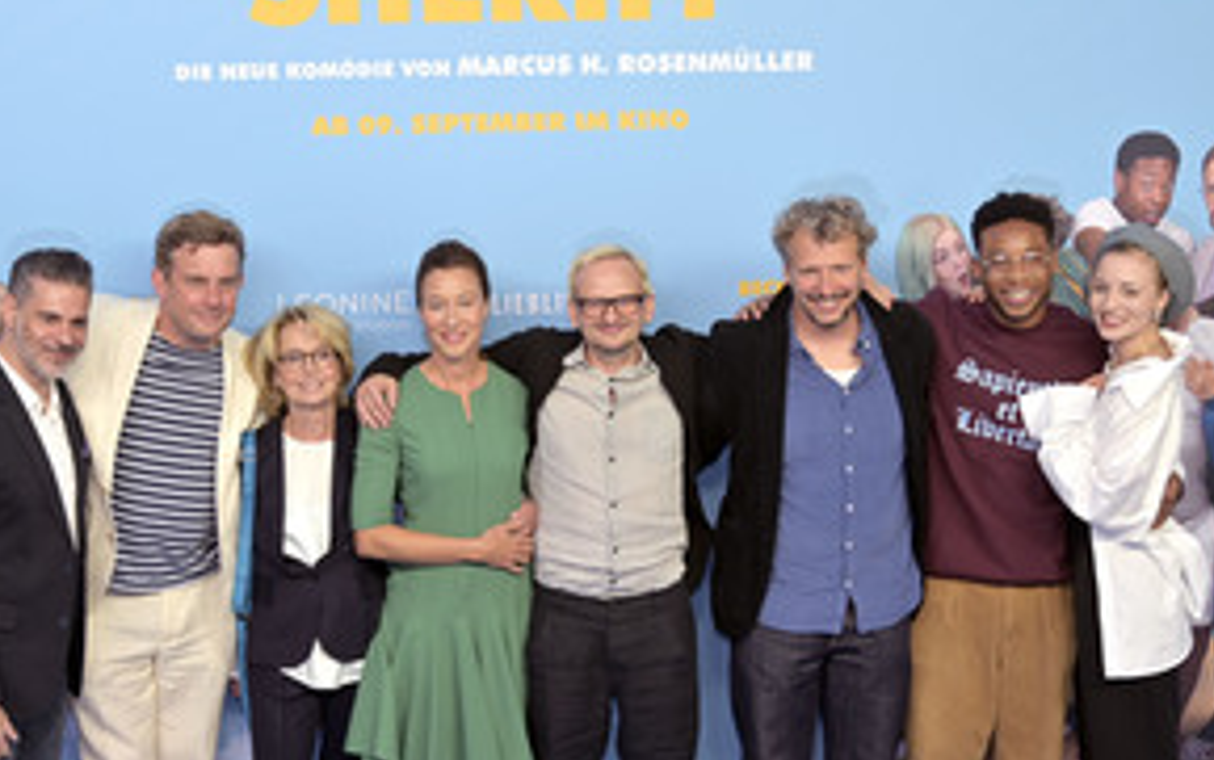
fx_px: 1814
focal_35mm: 55
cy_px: 453
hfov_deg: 36.9
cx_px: 527
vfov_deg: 23.6
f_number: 4
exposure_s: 1/200
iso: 160
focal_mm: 34.5
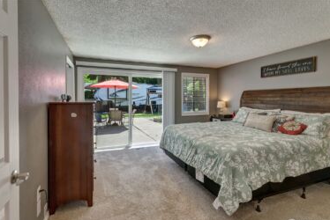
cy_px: 116
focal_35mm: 16
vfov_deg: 73.8
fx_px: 147
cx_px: 161
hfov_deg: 96.7
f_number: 9
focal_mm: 10
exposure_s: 1/10
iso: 160
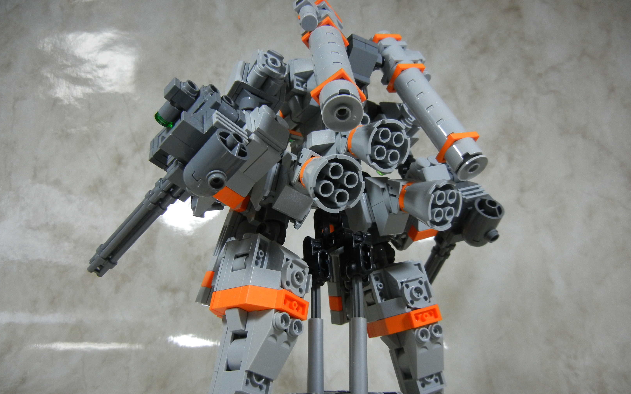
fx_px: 550
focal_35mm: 32
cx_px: 315
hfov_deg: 59.7
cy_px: 224
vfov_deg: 39.3
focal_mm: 5.4
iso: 400
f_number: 3.5
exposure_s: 1/93
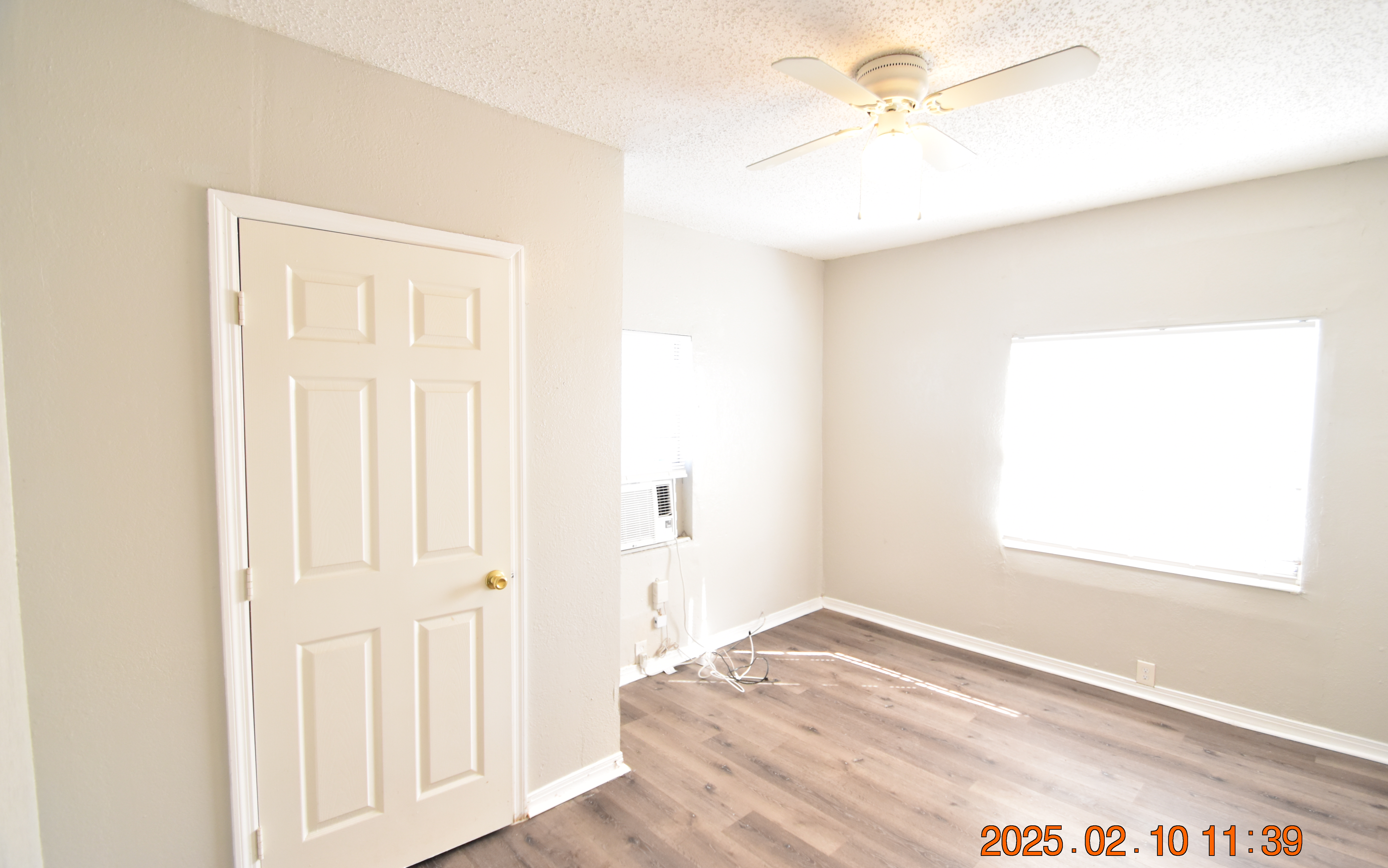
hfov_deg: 97.8
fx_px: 605
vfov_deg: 71.3
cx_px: 713
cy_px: 430
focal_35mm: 16
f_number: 4.5
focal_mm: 10
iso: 800
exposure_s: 1/80
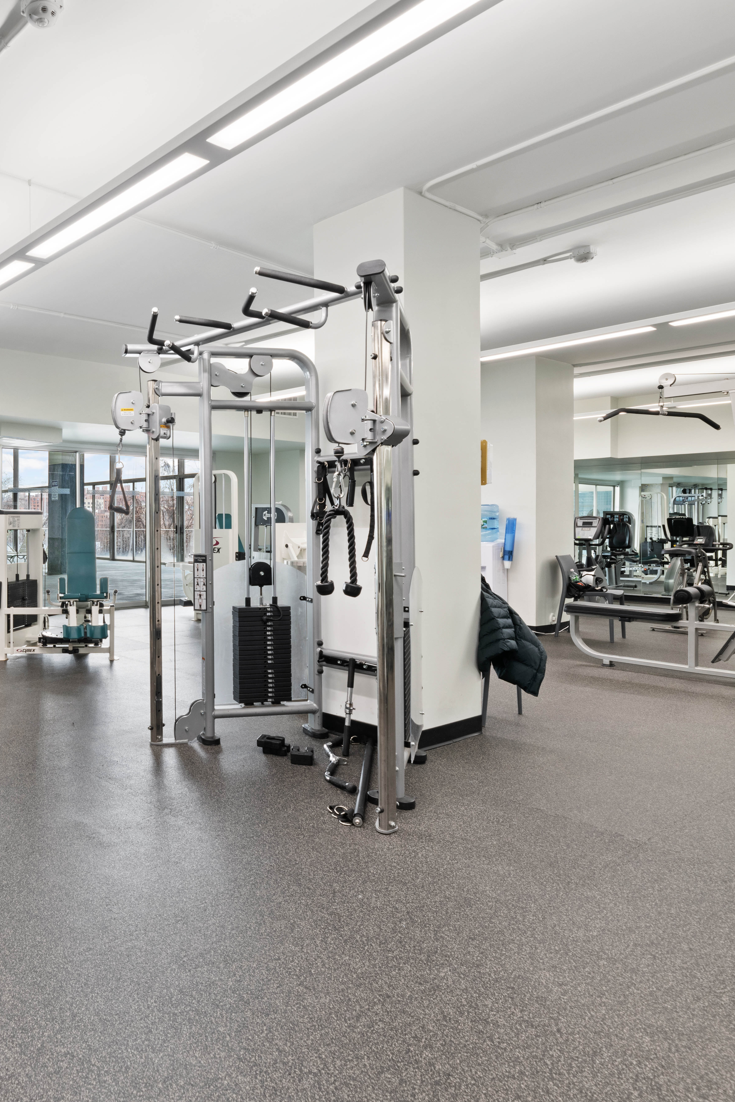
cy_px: 545
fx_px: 674
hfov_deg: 51.5
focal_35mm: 22
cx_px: 93
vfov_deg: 78.6
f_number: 10
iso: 200
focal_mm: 14
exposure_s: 1/1.67
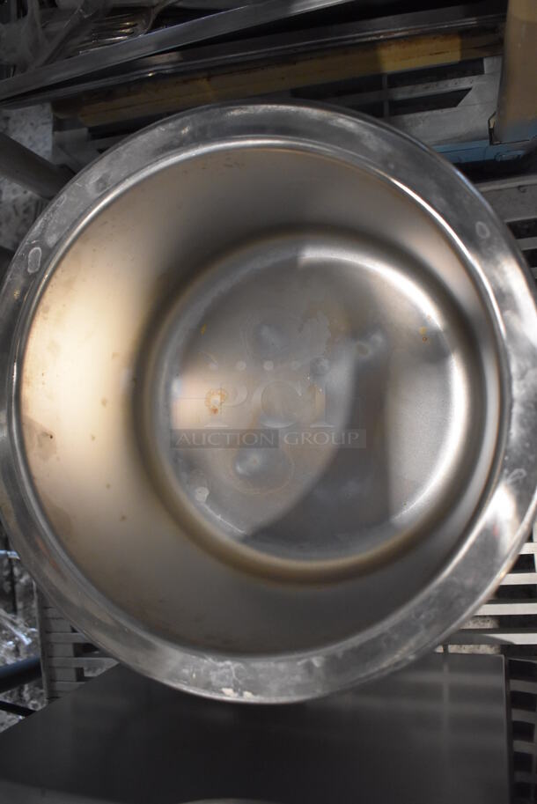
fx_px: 670
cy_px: 402
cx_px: 268
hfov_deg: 43.7
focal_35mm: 30
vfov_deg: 61.9
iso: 3200
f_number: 3.5
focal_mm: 20
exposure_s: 1/125
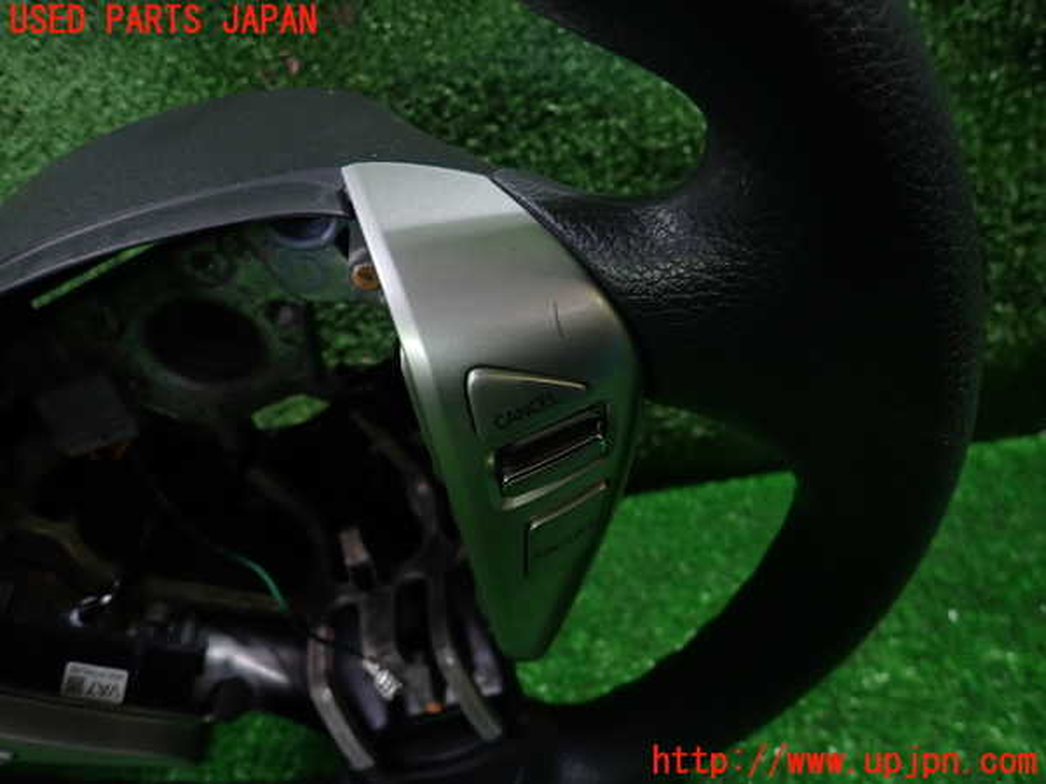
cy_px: 392
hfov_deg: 69.4
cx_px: 523
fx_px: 755
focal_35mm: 25
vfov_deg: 54.9
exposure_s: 1/30
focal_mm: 4.5
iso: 250
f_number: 2
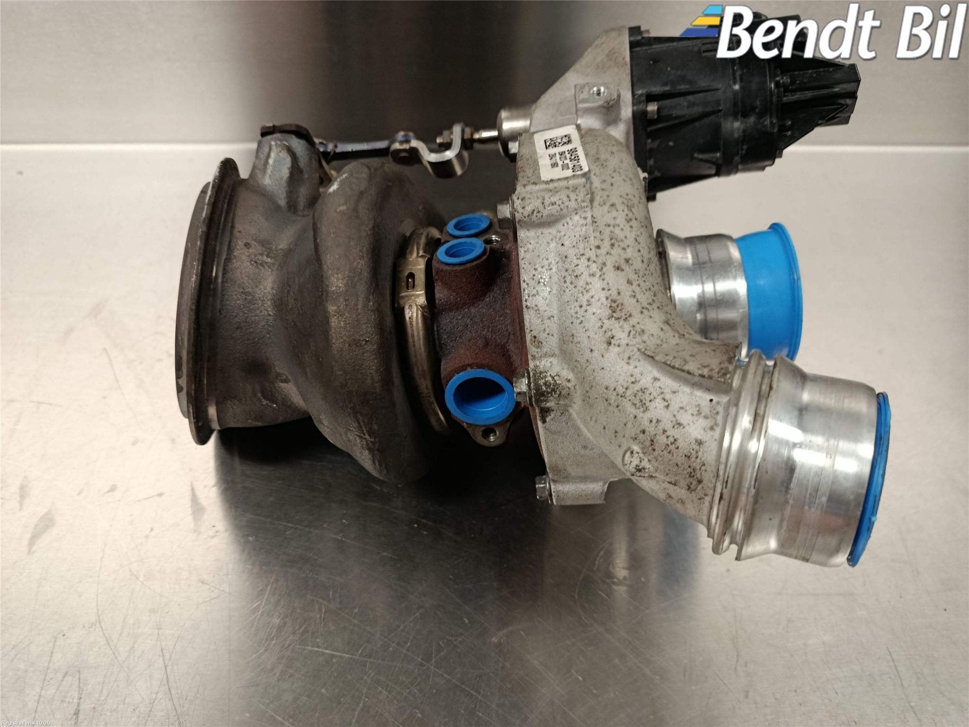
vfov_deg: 56.8
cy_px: 364
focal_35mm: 24
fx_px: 672
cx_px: 484
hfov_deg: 71.6
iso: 980
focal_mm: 5.24
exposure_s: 1/50
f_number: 1.7
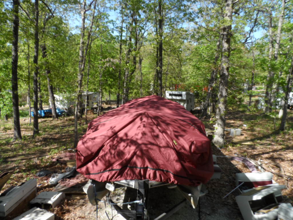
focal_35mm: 24
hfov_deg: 71.6
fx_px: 203
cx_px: 146
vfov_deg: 56.8
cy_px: 110
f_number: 3.2
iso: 80
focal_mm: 4
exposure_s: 1/350
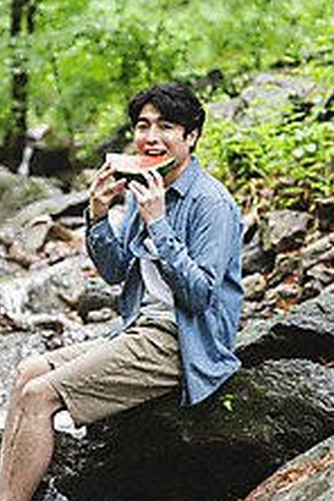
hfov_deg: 8.9
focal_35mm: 153
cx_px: 60
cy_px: 174
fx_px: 2129
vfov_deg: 13.4
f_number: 2.8
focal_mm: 85
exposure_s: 1/125
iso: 800
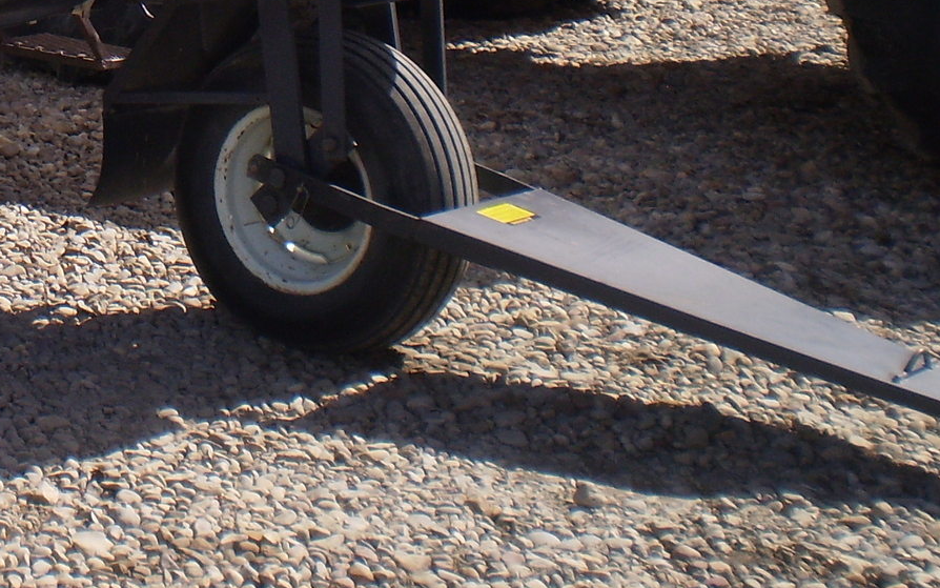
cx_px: -135
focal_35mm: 102
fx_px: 2613
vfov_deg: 12.4
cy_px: -176
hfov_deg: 19.4
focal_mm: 7.4
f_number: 4.9
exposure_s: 1/500
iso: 64
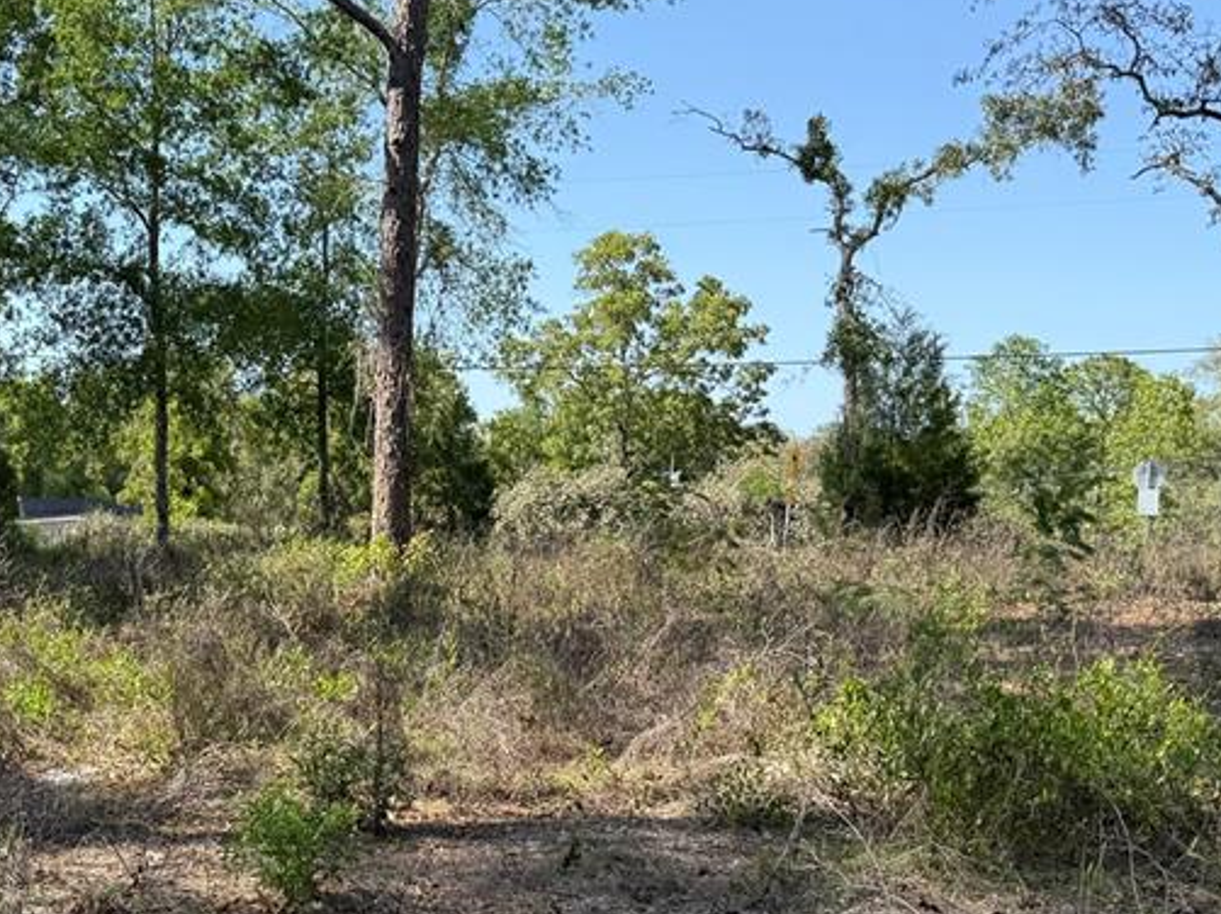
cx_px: 299
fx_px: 1728
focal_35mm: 49
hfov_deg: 37.9
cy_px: 700
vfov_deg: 29.1
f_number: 1.78
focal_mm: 6.76
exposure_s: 1/1689
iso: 80
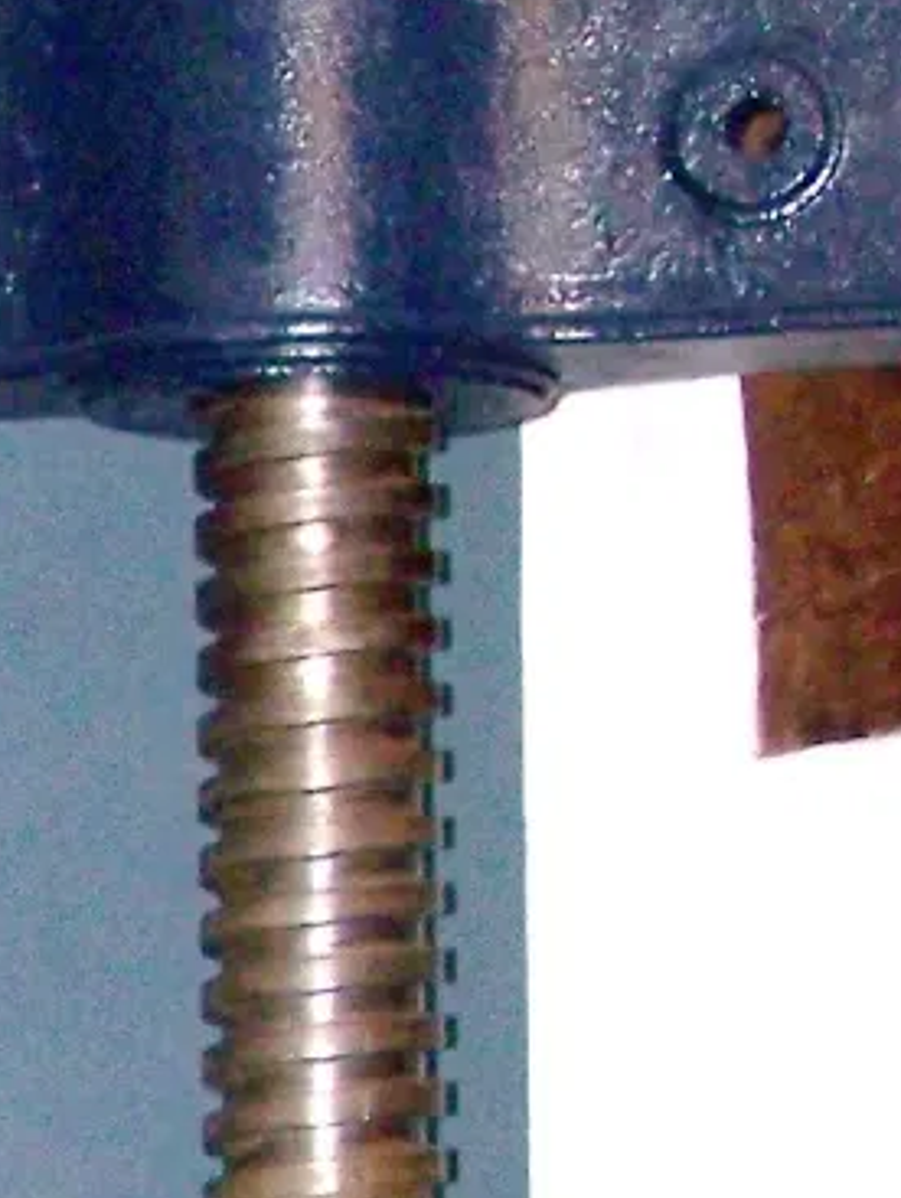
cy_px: 1547
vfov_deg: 8.7
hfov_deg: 6.5
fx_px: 7726
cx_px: -940
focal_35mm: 223
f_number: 2.8
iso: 160
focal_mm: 6.7
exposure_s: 1/60
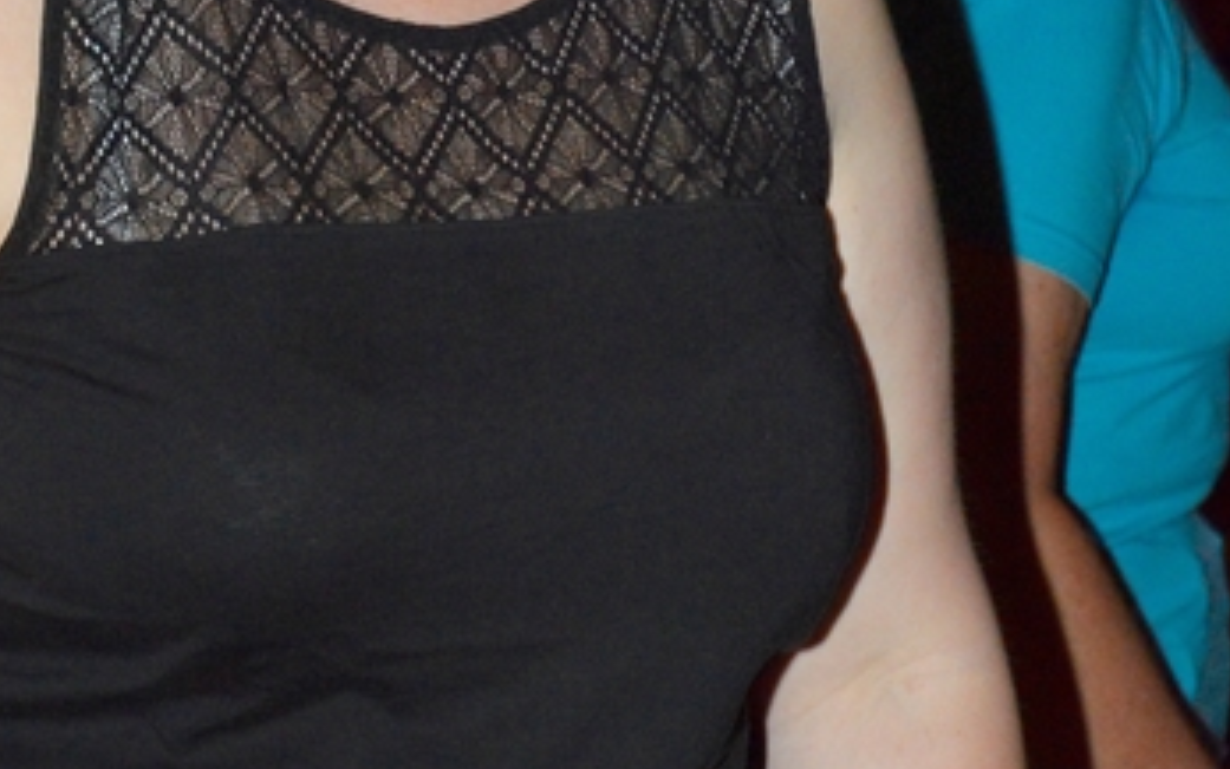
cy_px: -71
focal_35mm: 259
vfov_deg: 5.1
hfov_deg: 8.1
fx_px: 8683
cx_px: 541
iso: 3200
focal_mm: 98
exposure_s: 1/60
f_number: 10
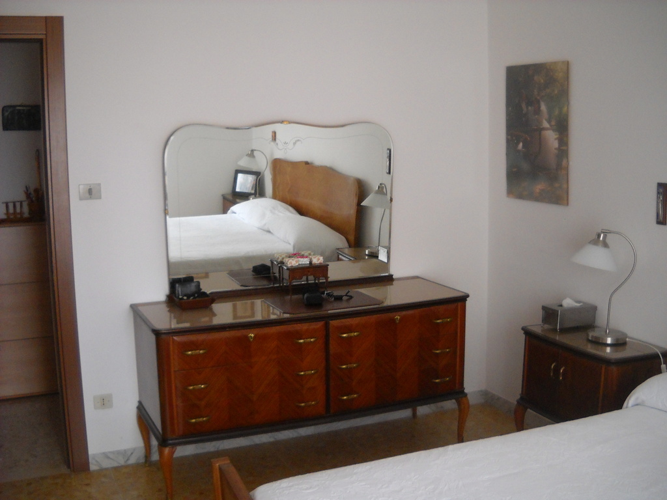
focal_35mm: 41
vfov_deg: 35.1
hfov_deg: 45.8
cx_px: 334
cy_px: 250
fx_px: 790
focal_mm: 6.72
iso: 282
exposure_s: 1/60
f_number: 3.1
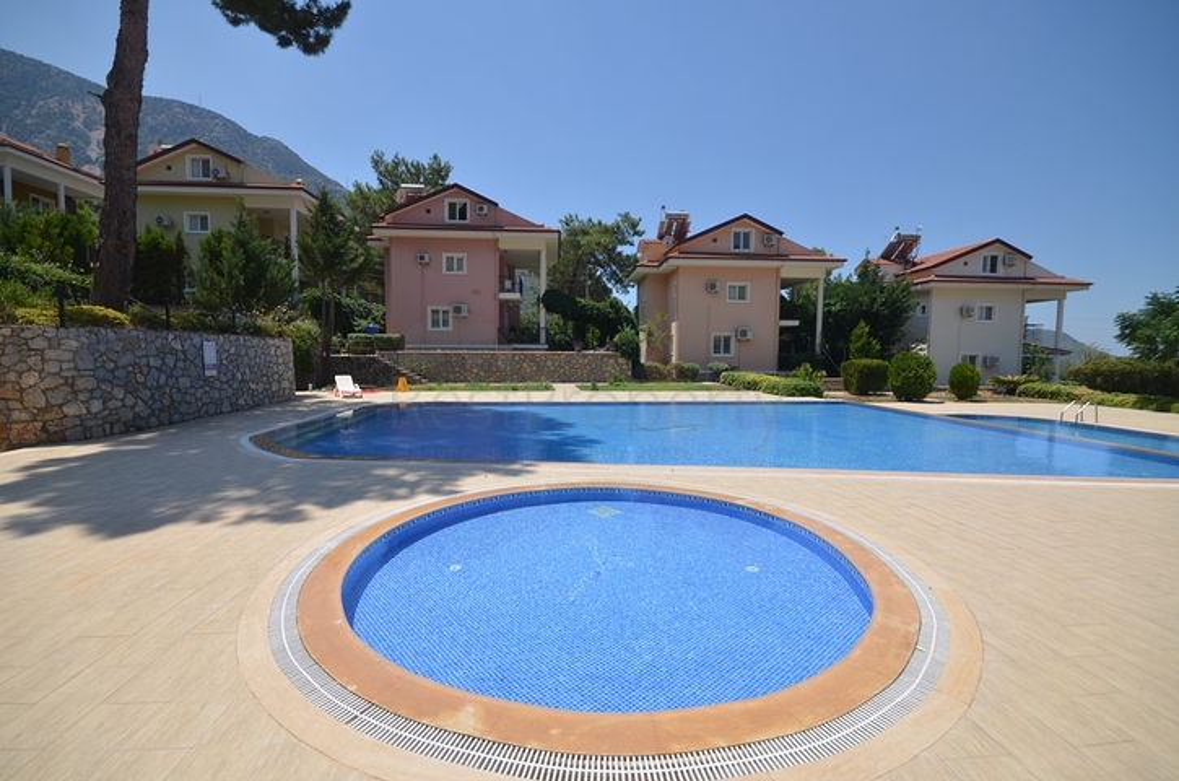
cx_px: 590
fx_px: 490
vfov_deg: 77.1
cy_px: 390
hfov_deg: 100.5
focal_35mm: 15
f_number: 9
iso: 100
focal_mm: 10
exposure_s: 1/400
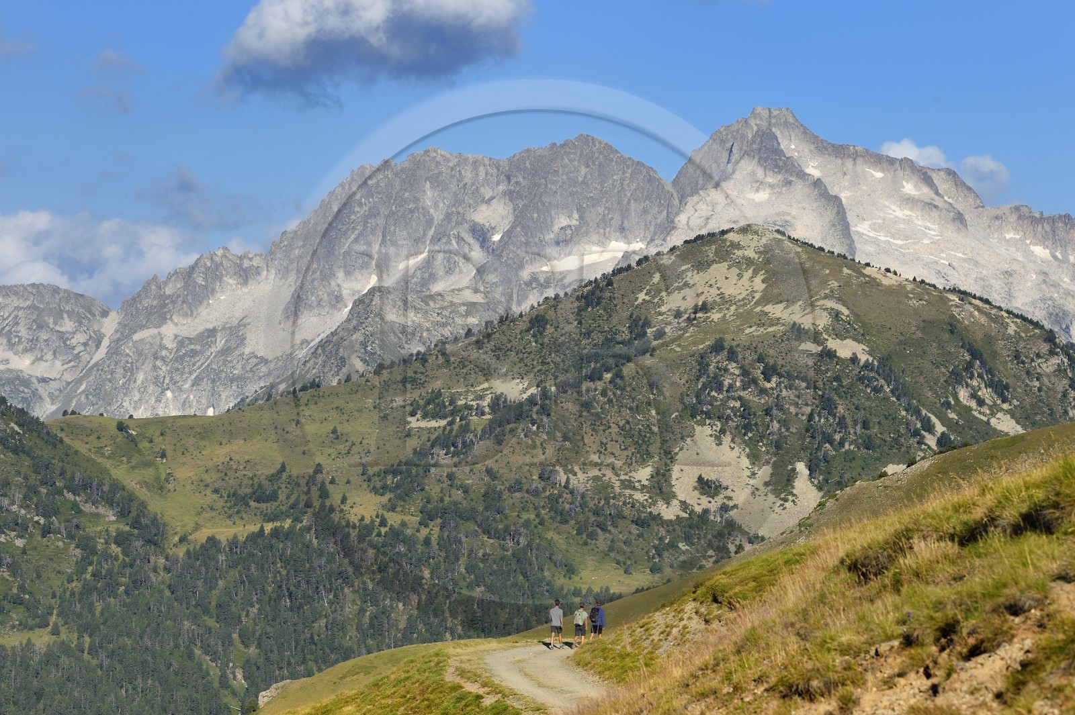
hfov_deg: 15.2
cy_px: 358
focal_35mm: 135
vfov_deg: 10.1
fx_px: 4029
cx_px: 538
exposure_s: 1/800
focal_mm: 135
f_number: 8
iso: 200
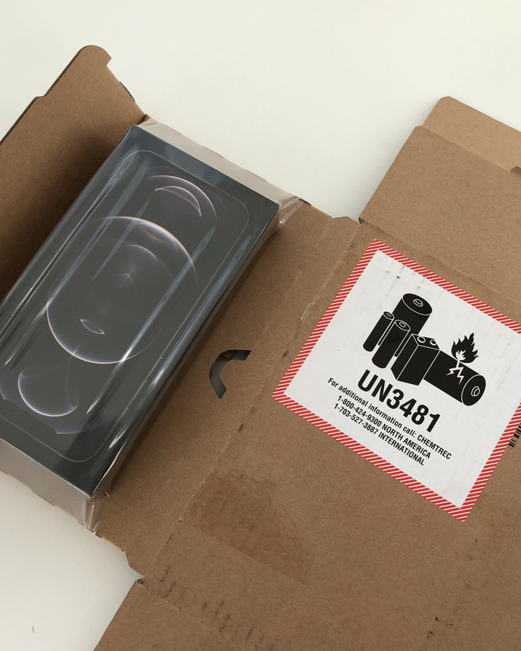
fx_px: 617
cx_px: 264
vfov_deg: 55.6
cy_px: 338
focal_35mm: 32
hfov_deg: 45.8
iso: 20
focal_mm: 4
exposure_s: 1/162
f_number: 1.8
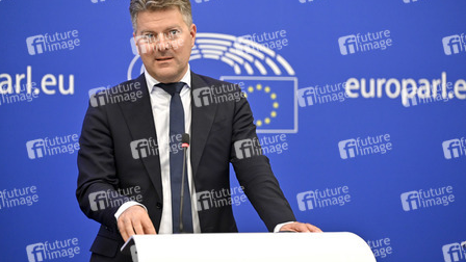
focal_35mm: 137
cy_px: 121
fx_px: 1693
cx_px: 234
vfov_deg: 8.9
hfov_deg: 15.7
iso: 2500
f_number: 2.8
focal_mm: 130
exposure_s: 1/500
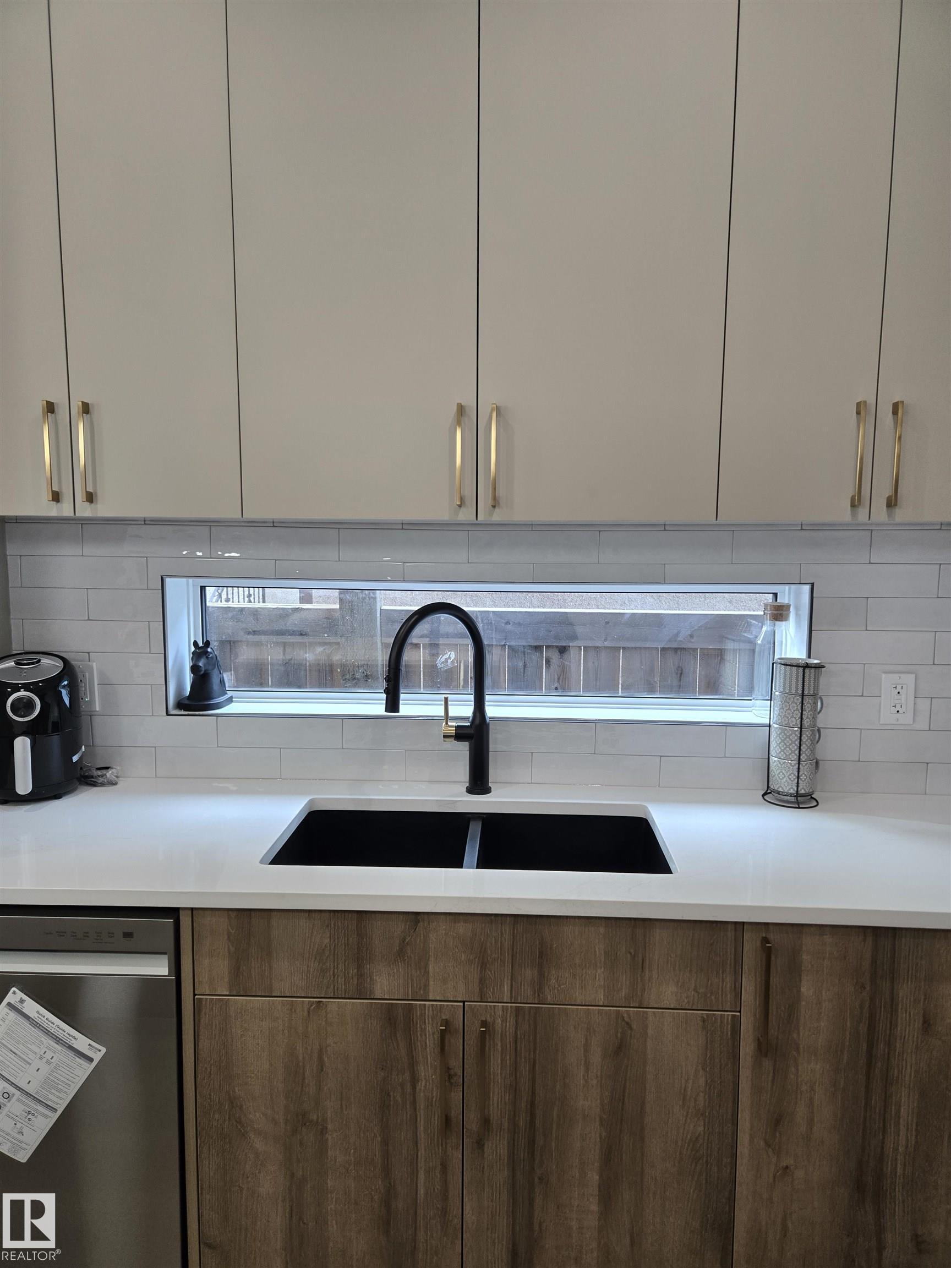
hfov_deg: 58.9
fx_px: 843
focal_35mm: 23
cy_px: 634
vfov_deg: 73.9
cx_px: 476
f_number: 1.8
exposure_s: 1/120
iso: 125
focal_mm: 5.4
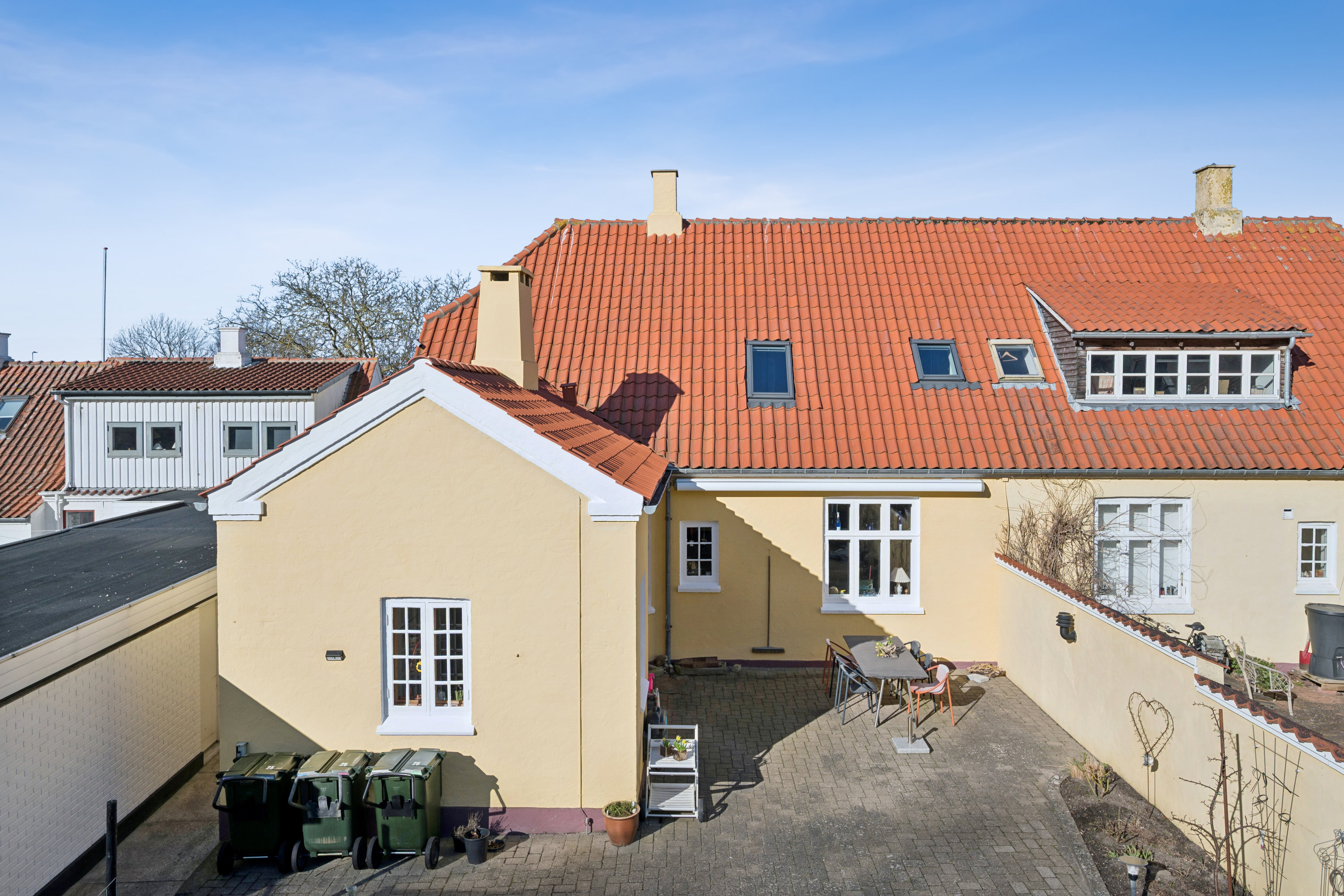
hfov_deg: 74.9
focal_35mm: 24
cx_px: 672
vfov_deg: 54.1
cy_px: 448
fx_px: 877
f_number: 8
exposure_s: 1/1000
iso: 250
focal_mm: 23.5
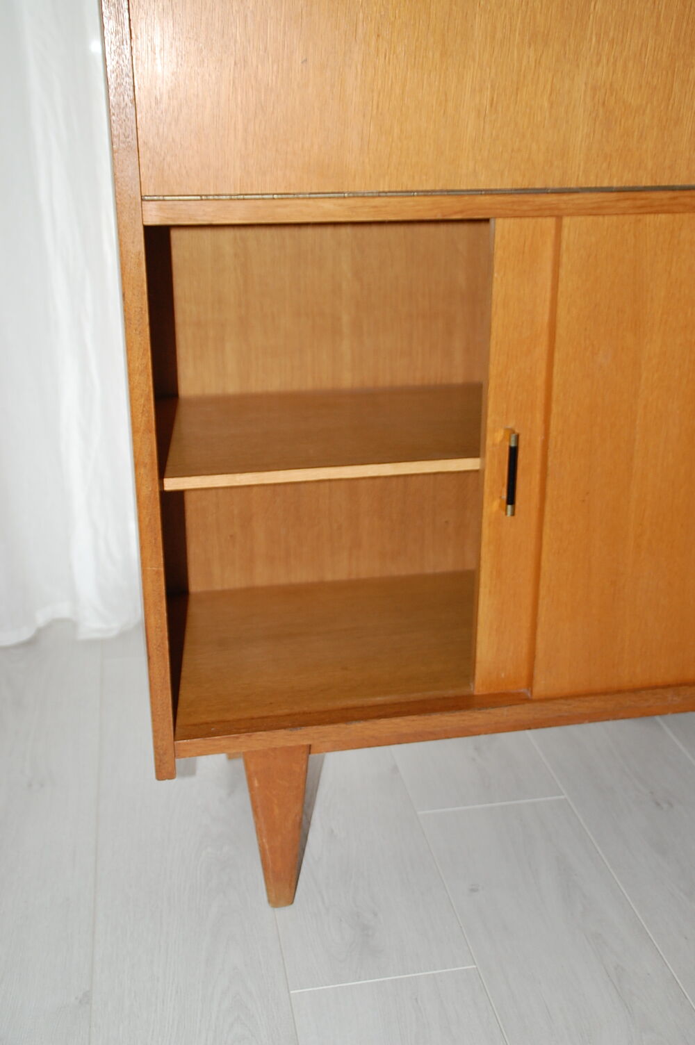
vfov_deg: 46.4
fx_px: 1218
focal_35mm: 42
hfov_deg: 31.8
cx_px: 348
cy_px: 522
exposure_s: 1/60
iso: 400
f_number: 4
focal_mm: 28
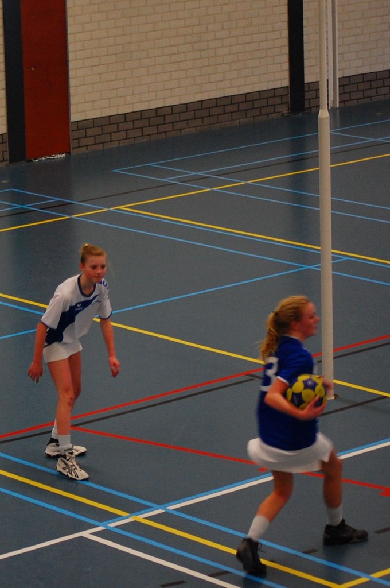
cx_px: 195
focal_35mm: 82
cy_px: 294
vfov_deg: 24.6
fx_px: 1344
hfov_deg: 16.5
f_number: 4
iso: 800
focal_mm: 55
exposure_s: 1/60
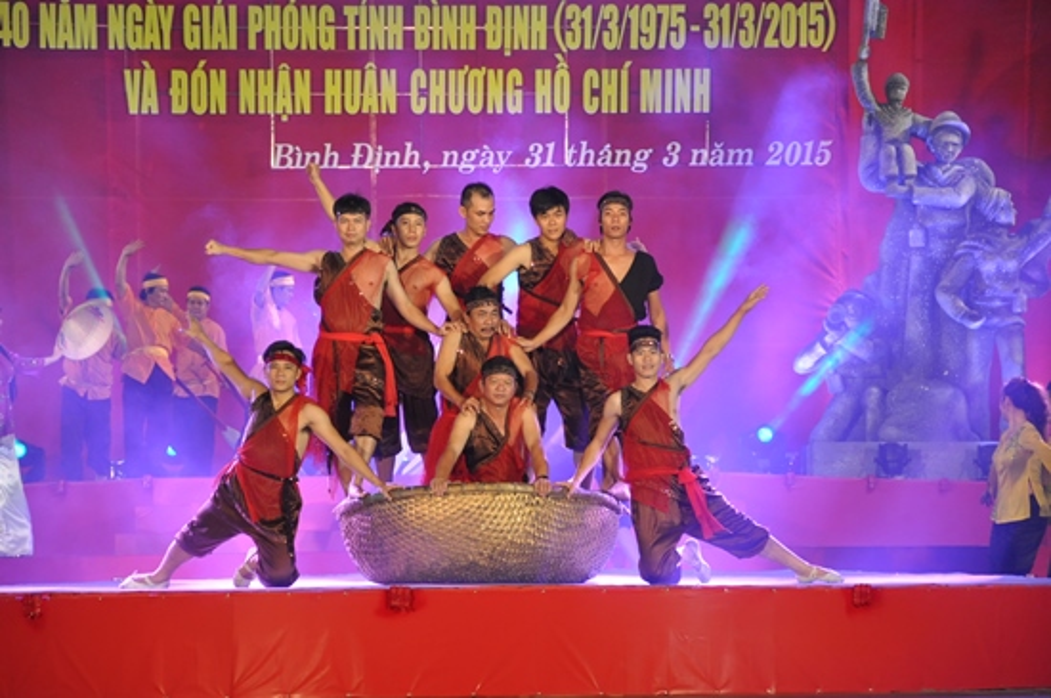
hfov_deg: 13.1
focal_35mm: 158
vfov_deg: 8.7
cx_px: 526
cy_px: 349
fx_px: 4591
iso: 1250
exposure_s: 1/160
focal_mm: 105
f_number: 5.3
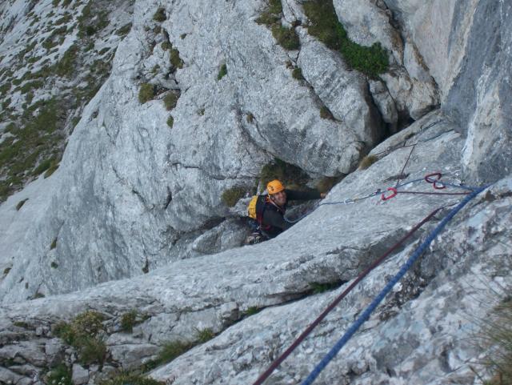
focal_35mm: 108
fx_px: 1599
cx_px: 256
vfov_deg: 13.7
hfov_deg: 18.2
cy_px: 192
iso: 80
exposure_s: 1/160
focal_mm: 18.1
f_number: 4.8
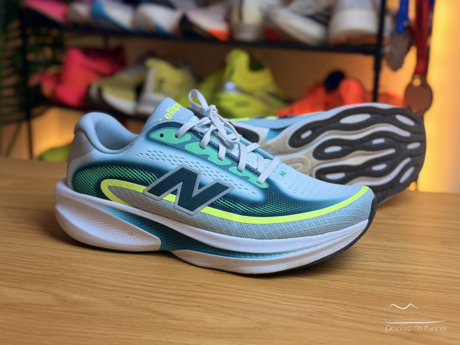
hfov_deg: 39.7
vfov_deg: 30.3
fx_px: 638
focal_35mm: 48
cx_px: 230
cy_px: 172
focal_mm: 6.76
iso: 64
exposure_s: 1/100
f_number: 1.78
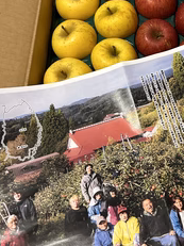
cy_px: 80
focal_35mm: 45
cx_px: 158
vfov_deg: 41.5
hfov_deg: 31.0
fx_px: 319
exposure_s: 1/60
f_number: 1.5
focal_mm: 5.7
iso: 500
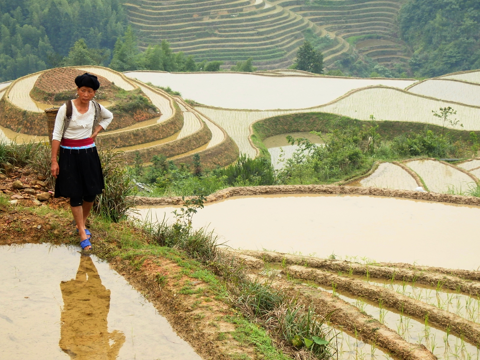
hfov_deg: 10.7
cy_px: 180
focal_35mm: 185
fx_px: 2565
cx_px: 240
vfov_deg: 8.0
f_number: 5.8
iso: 80
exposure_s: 1/320
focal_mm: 33.2
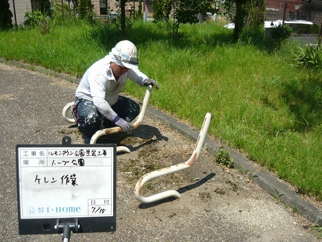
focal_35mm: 33
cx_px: 161
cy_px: 121
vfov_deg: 42.9
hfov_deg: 55.4
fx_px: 307
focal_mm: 5.5
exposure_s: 1/200
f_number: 8
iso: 100
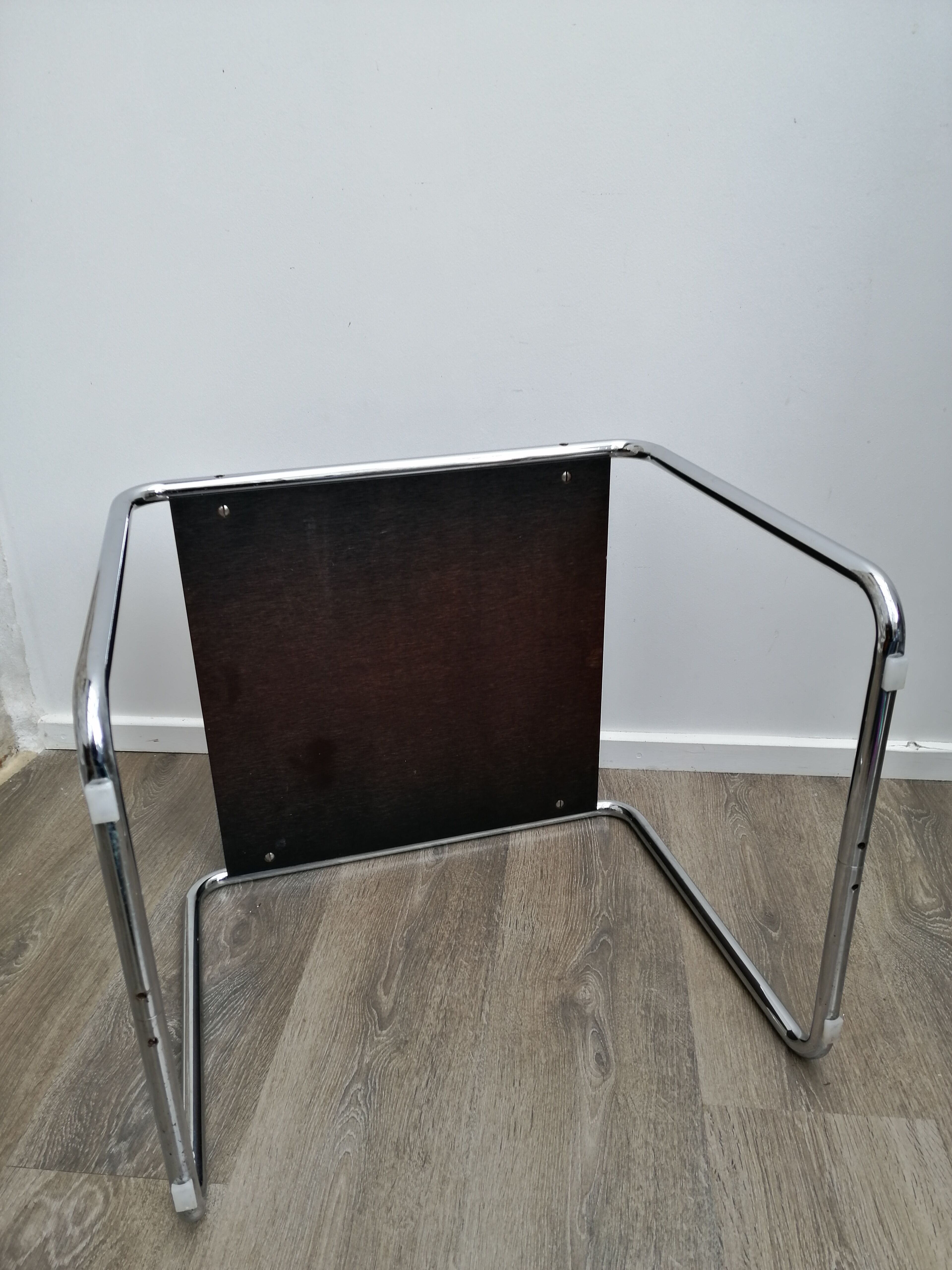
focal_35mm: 27
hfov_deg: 51.4
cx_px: 476
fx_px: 990
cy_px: 635
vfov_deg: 65.3
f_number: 1.8
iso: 64
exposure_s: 1/50
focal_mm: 3.95
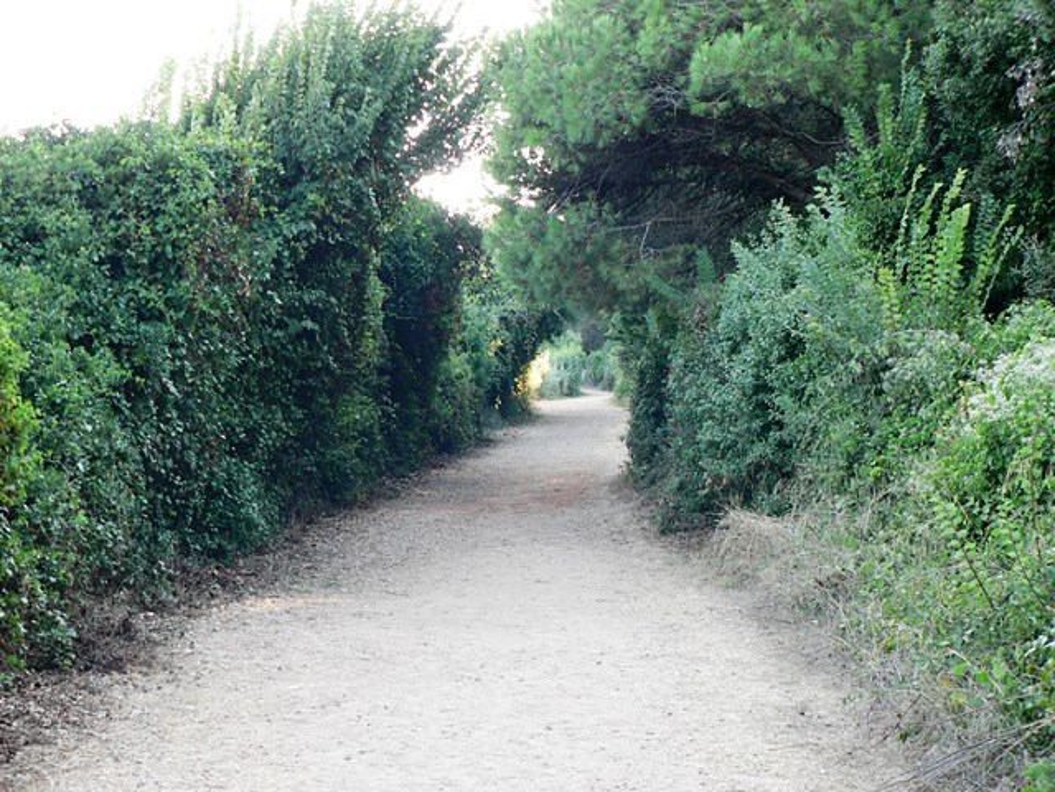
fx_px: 1920
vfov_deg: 23.3
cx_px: 528
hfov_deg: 30.7
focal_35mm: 63
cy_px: 396
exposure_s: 1/40
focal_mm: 10.9
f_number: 3.2
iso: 64
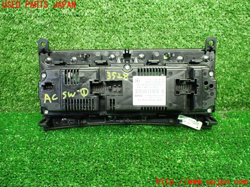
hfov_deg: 60.0
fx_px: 217
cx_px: 125
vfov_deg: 46.8
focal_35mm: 30
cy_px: 94
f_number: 2.3
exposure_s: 1/80
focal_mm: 5.4
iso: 800
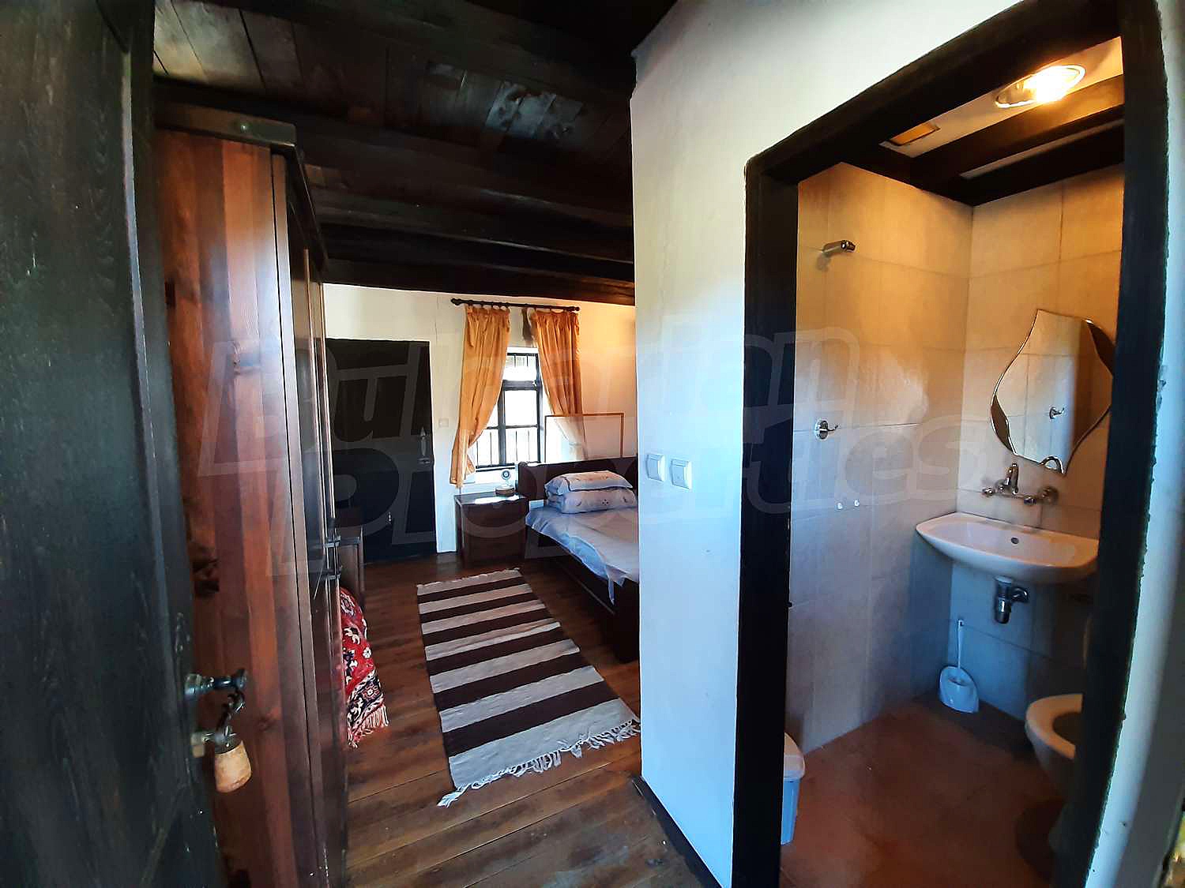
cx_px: 592
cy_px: 444
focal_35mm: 13
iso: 200
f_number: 2.2
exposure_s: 1/25
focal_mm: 1.42
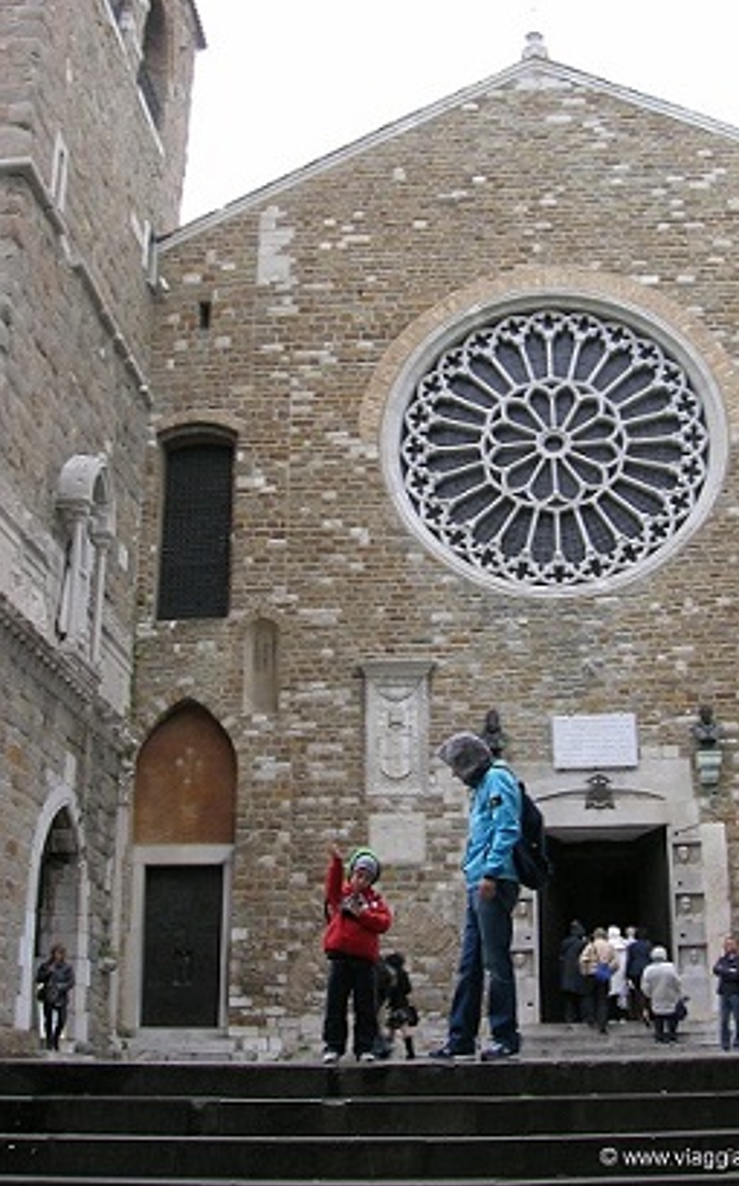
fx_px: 1324
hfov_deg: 31.1
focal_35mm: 41
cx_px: 449
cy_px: 592
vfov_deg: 48.2
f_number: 5
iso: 50
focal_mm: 6.4
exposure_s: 1/23.5
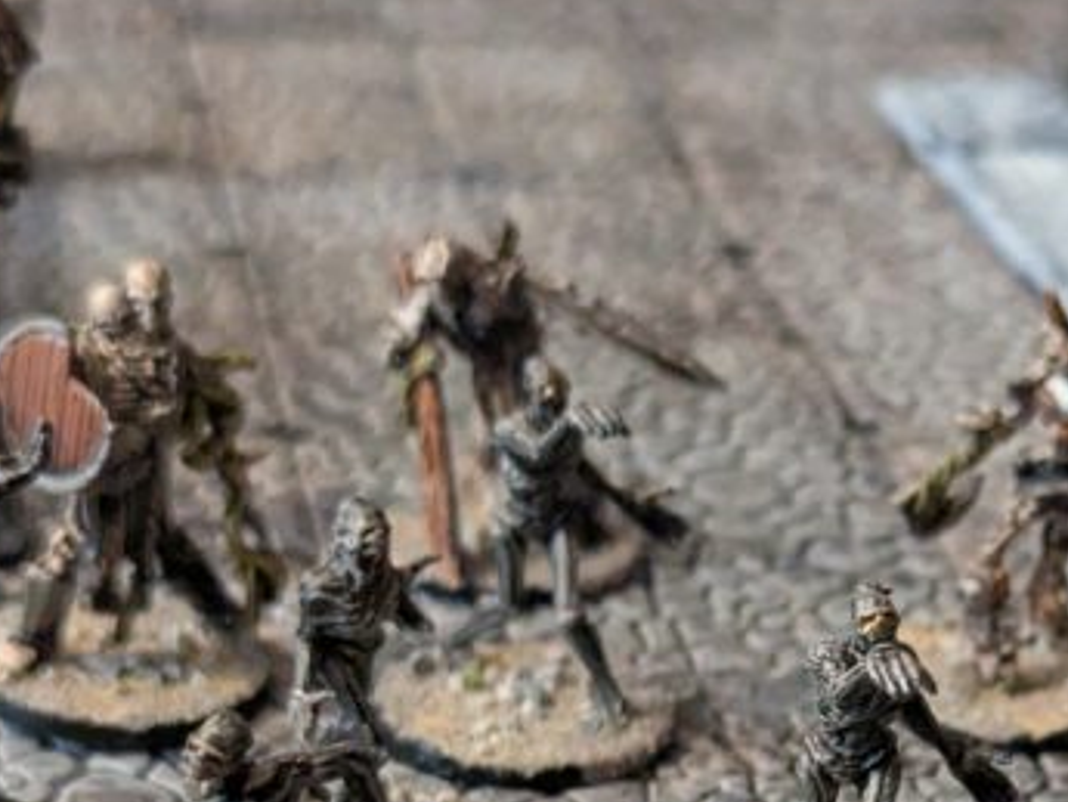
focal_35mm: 107
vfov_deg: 13.6
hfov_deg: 18.3
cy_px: 805
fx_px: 3302
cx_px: 746
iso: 1719
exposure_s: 1/33.3
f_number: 1.85
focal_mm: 6.81
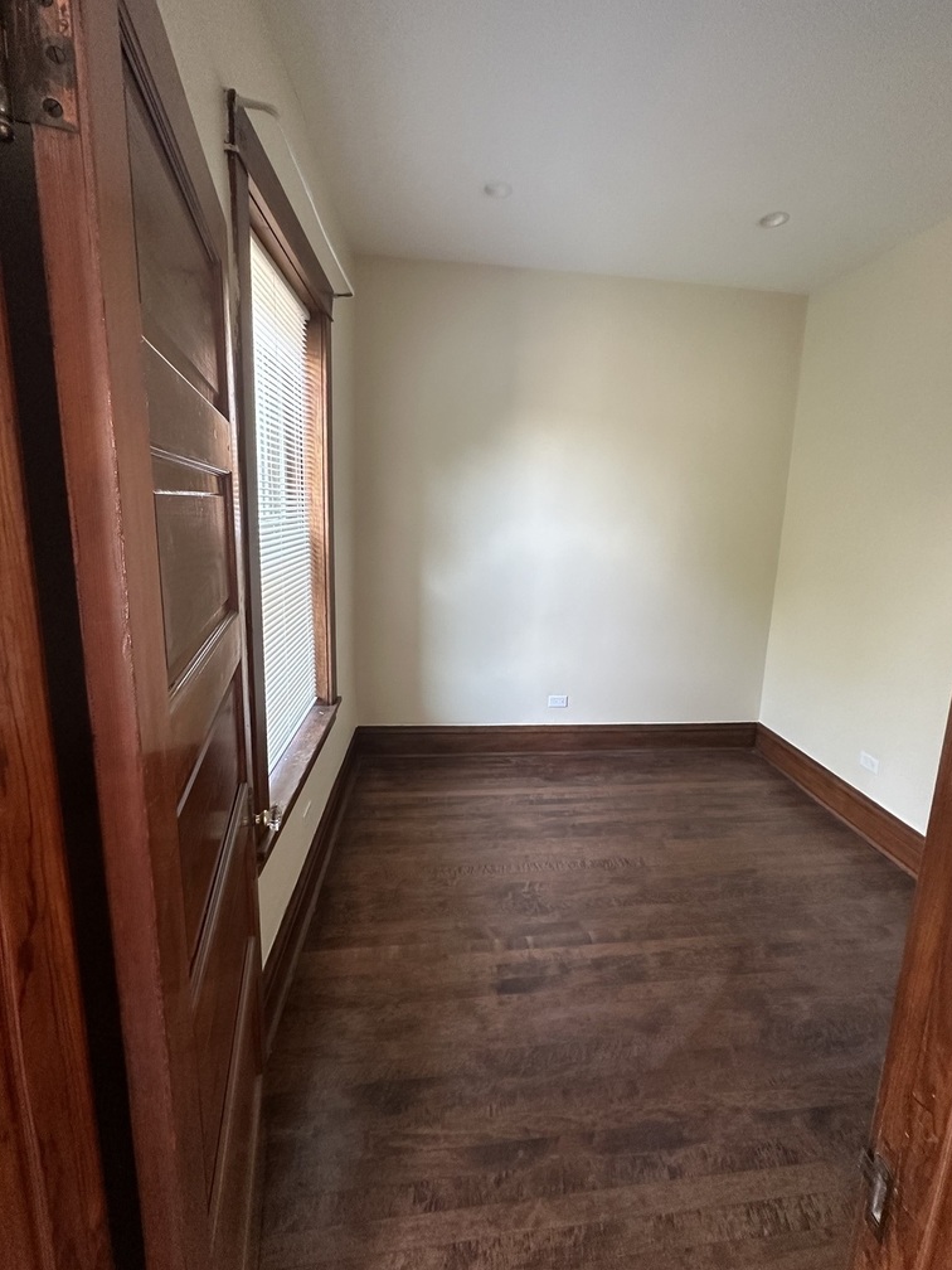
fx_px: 550
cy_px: 600
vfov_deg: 98.1
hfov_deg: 81.6
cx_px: 509
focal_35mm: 15
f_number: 2.2
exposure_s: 1/95
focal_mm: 2.22
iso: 320
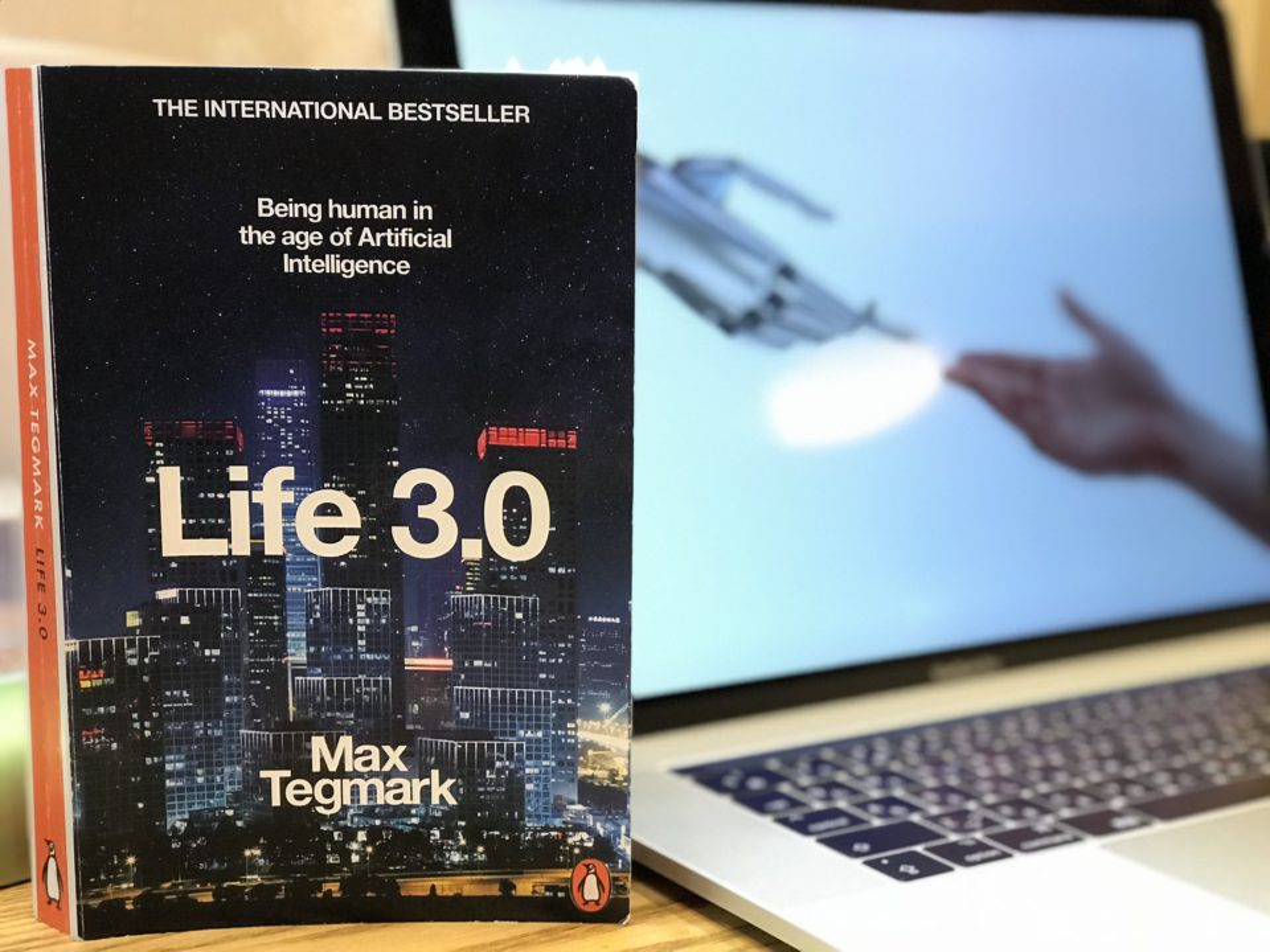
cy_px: 476
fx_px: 2091
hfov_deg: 33.8
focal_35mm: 57
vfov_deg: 25.7
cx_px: 635
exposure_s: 1/50
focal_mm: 6.6
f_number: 2.8
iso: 500
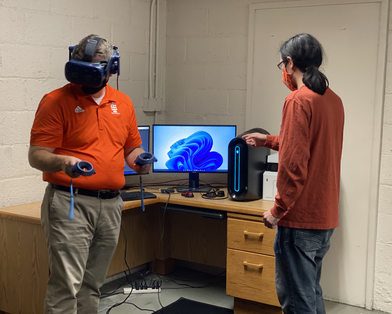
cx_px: 190
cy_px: 156
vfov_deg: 27.6
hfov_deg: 34.1
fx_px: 638
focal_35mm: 55
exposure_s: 1/40
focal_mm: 6
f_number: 2
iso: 320
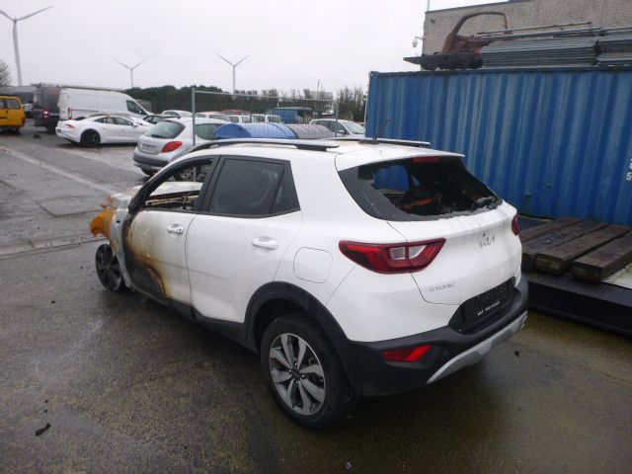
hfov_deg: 69.4
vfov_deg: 54.9
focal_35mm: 25
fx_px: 456
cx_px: 316
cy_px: 237
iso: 125
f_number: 3.9
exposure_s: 1/60
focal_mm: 4.5
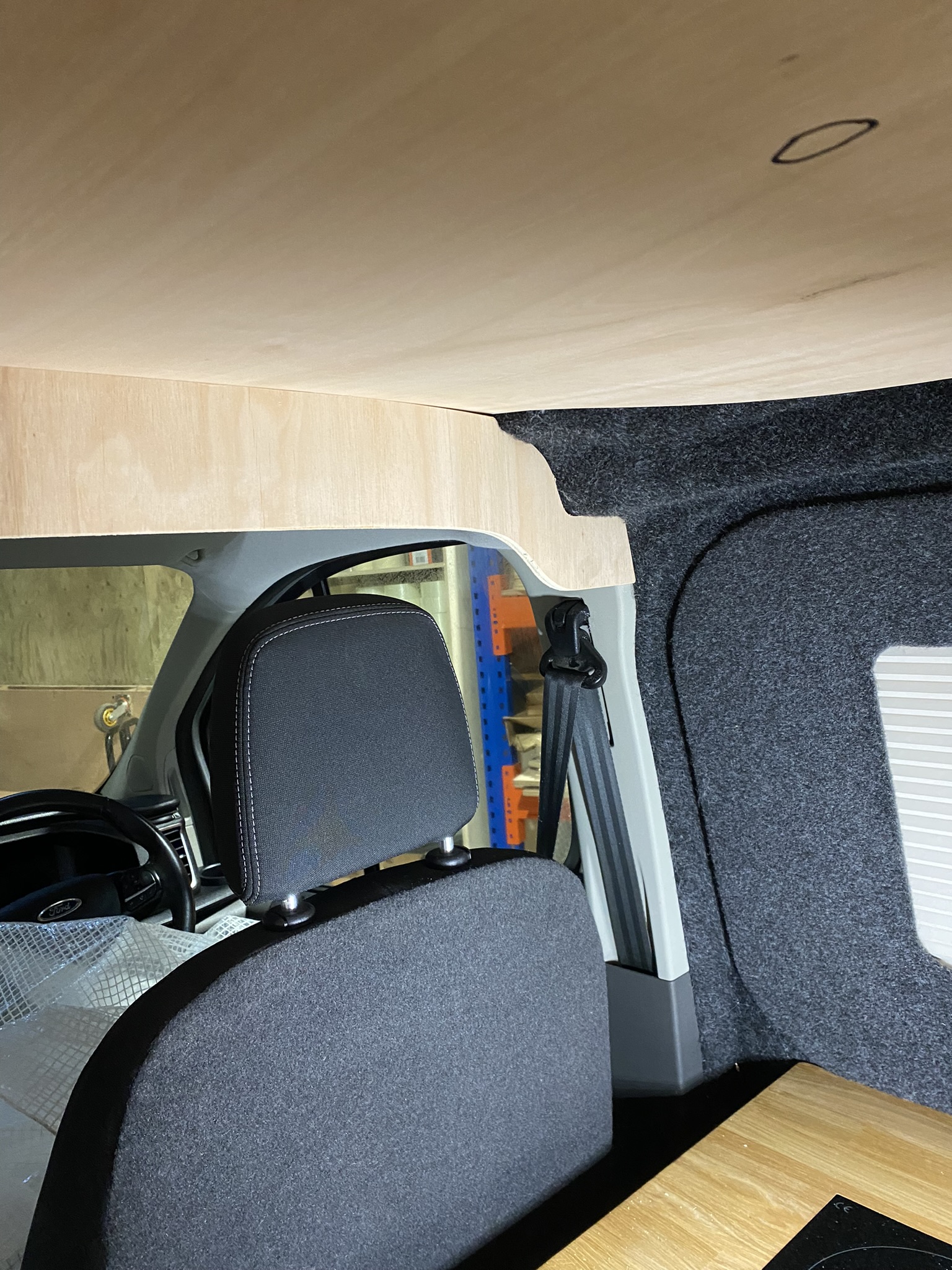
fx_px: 953
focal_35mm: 26
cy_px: 635
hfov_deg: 53.1
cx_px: 476
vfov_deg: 67.3
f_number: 1.8
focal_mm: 4.25
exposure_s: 1/50
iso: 320
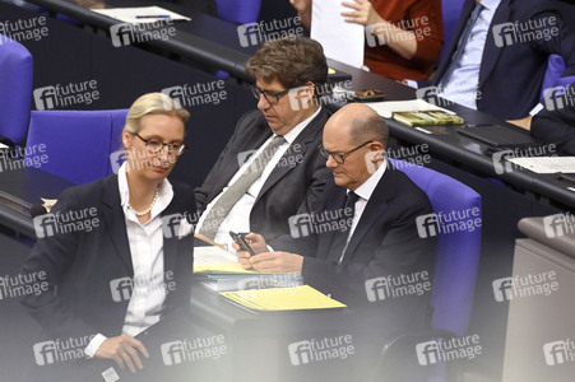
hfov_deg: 6.2
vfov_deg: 4.2
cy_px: 191
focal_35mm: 330
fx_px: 5267
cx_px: 288
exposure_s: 1/400
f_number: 5.6
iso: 8000
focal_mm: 330
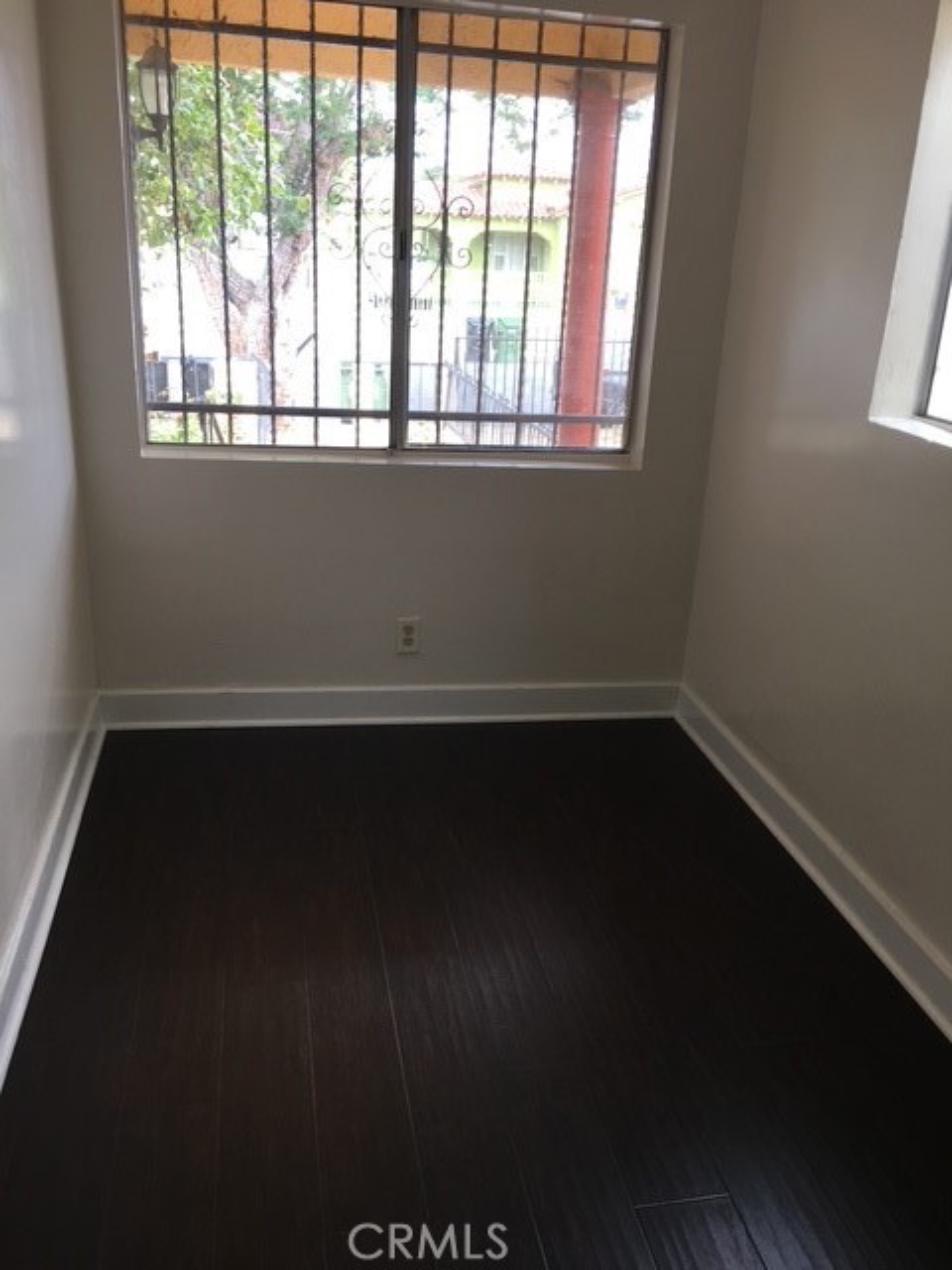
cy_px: 635
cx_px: 476
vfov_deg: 61.7
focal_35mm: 29
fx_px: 1063
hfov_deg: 48.2
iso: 32
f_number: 2.2
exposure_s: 1/60
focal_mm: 4.15
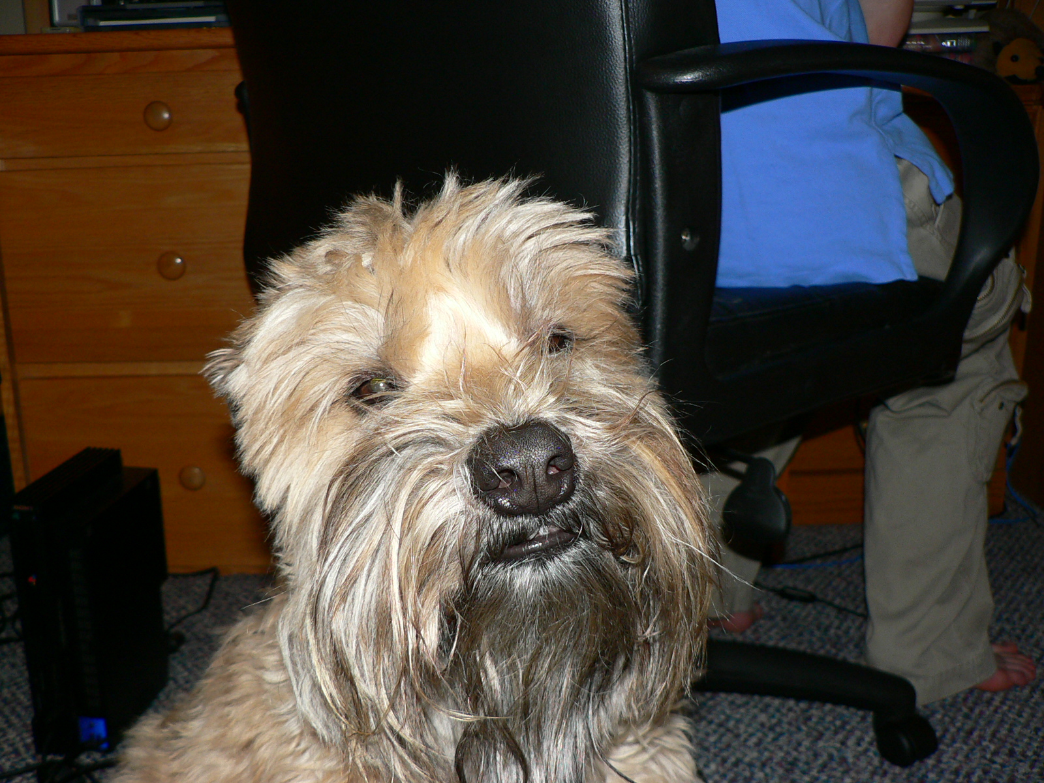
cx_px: 522
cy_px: 392
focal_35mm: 35
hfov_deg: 52.6
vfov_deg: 40.7
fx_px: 1056
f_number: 2.8
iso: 100
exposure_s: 1/60
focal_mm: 6
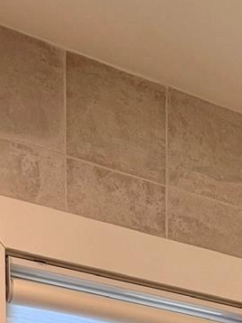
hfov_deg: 13.4
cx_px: 375
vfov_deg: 15.4
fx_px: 961
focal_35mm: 103
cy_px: 641
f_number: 1.78
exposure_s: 1/132
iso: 64
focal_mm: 6.76
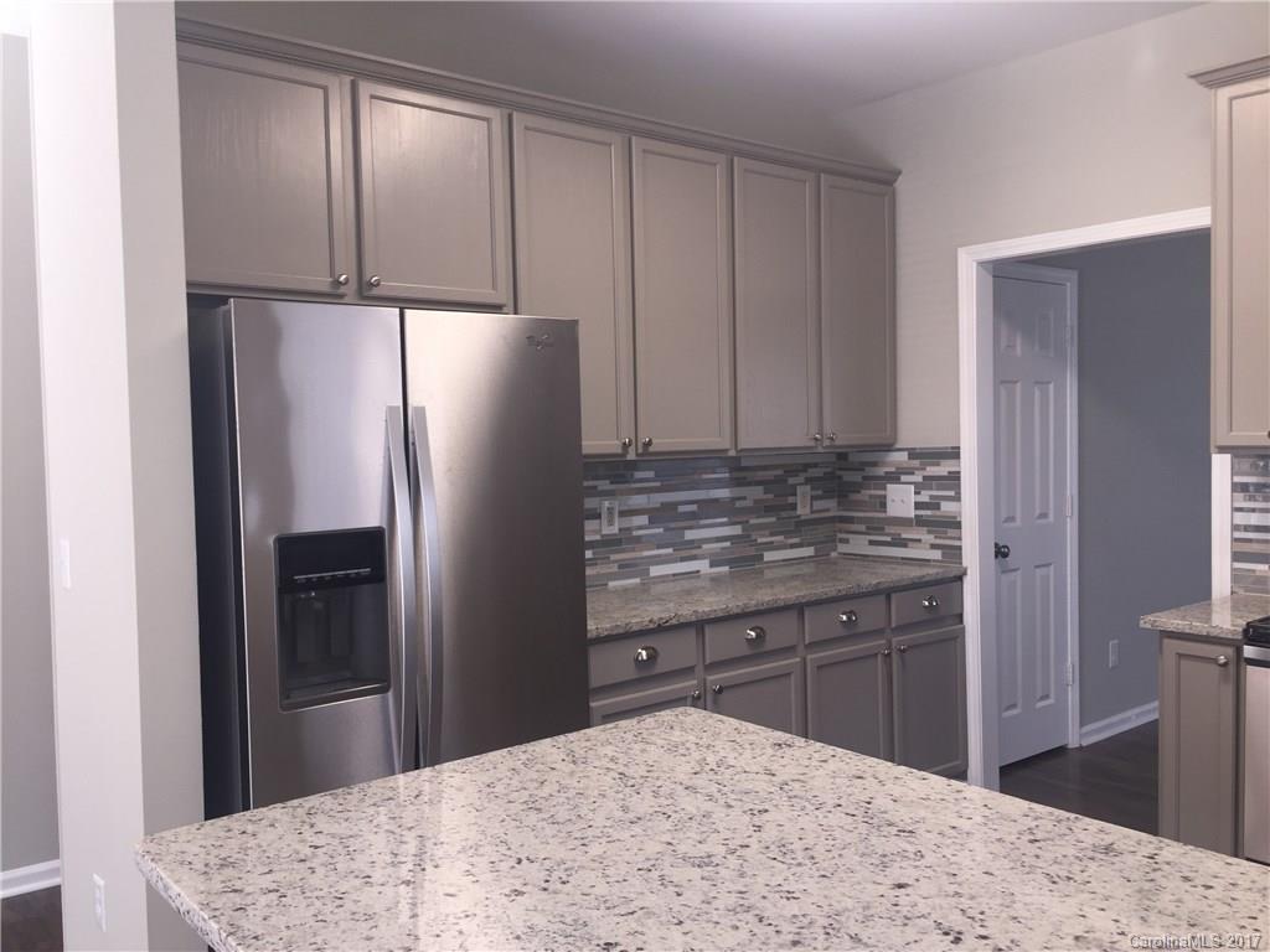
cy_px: 476
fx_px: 1064
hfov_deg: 61.7
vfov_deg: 48.2
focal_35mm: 29
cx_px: 635
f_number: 2.2
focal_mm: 4.15
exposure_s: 1/36
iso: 32
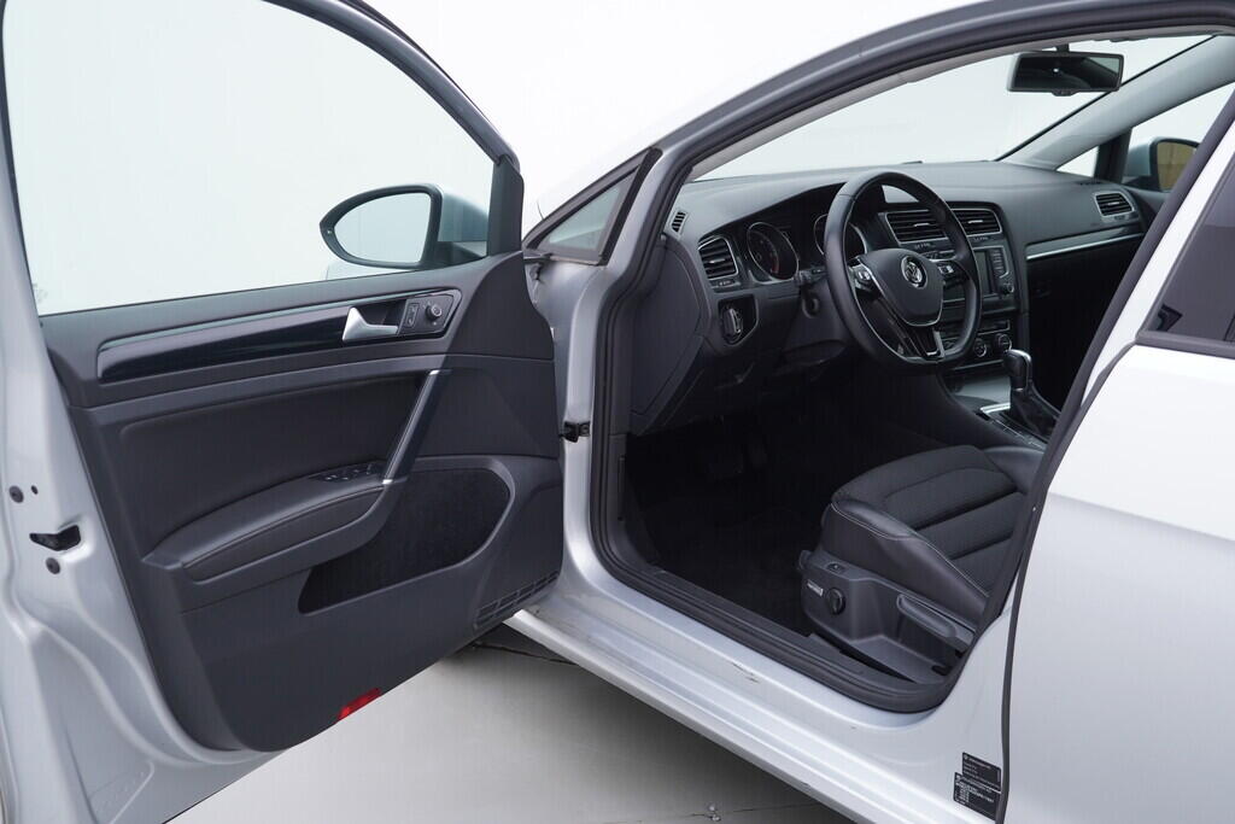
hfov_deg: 53.1
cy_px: 412
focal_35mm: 36
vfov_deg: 36.9
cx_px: 618
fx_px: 1235
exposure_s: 1/50
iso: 125
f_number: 3.2
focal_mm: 24
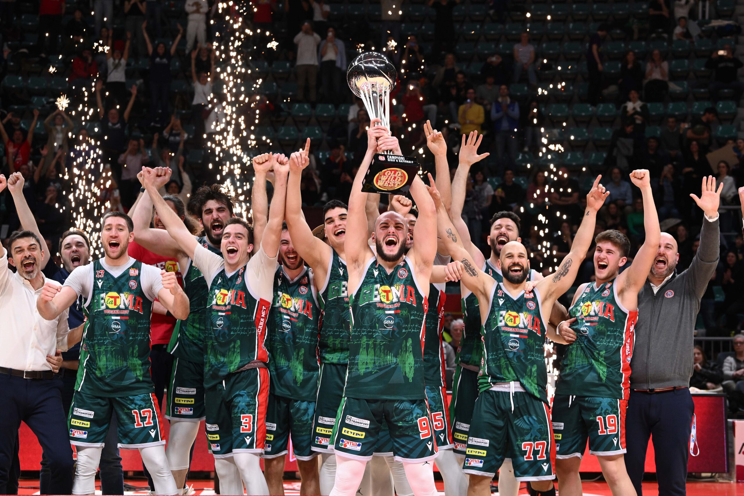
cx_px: 372
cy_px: 248
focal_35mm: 75
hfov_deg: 27.0
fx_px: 1550
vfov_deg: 18.2
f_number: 5
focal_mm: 75
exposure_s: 1/500
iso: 2000
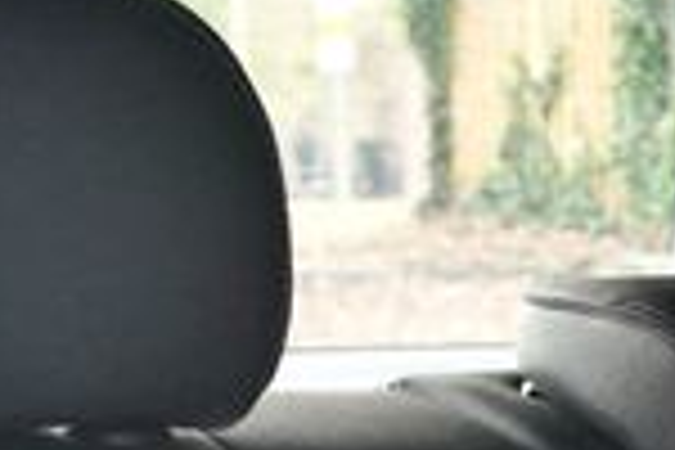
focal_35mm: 128
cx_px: 590
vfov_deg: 10.0
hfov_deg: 15.8
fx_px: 2400
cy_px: 864
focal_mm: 20
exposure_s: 1/60
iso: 8000
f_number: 3.8
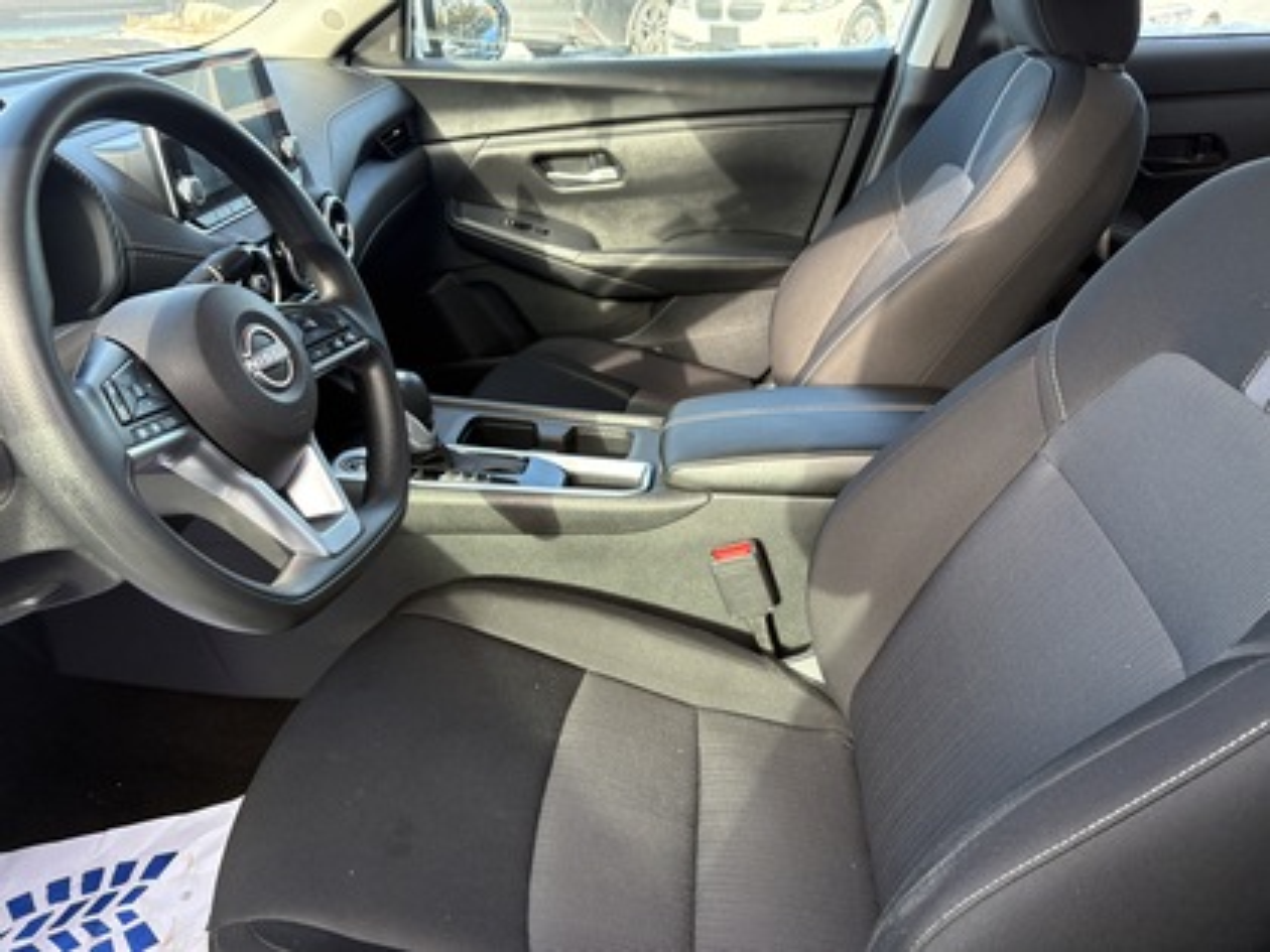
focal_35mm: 26
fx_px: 954
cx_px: 635
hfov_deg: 67.3
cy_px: 476
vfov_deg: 53.1
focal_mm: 5.96
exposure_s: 1/201
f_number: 1.6
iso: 100
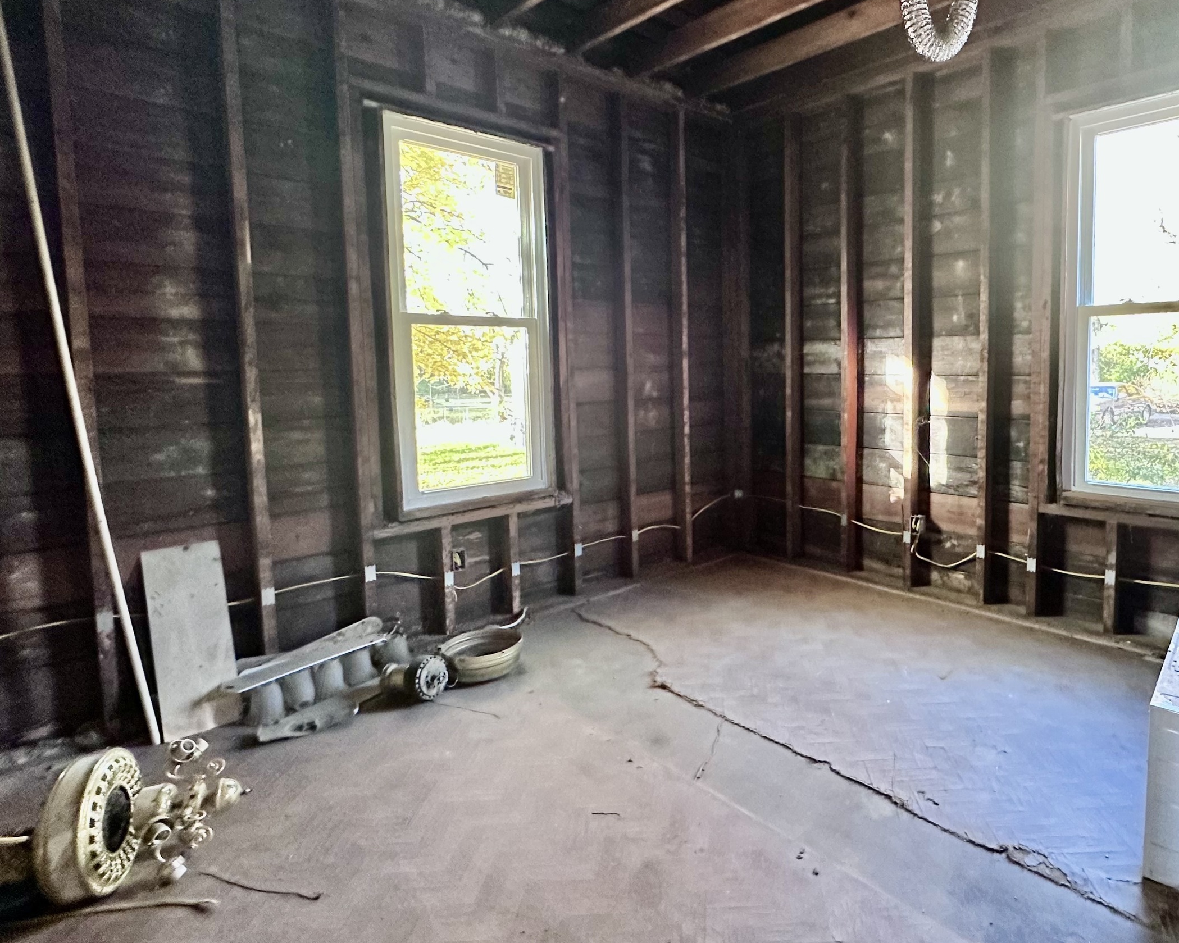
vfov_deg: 67.9
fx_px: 698
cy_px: 417
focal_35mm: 20
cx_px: 763
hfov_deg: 78.3
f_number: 2.2
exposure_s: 1/60
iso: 500
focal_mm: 2.22
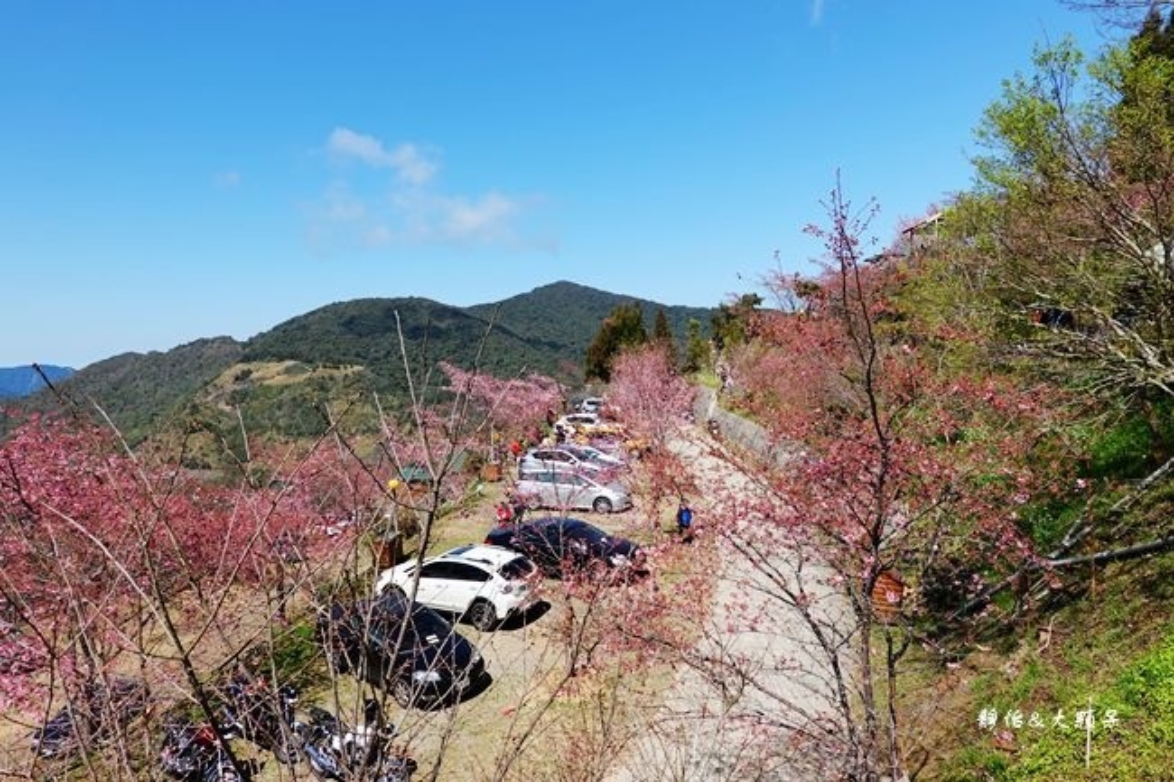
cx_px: 587
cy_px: 391
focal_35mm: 24
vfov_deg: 53.1
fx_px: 782
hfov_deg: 73.8
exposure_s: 1/500
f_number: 5.6
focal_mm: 9
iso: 125
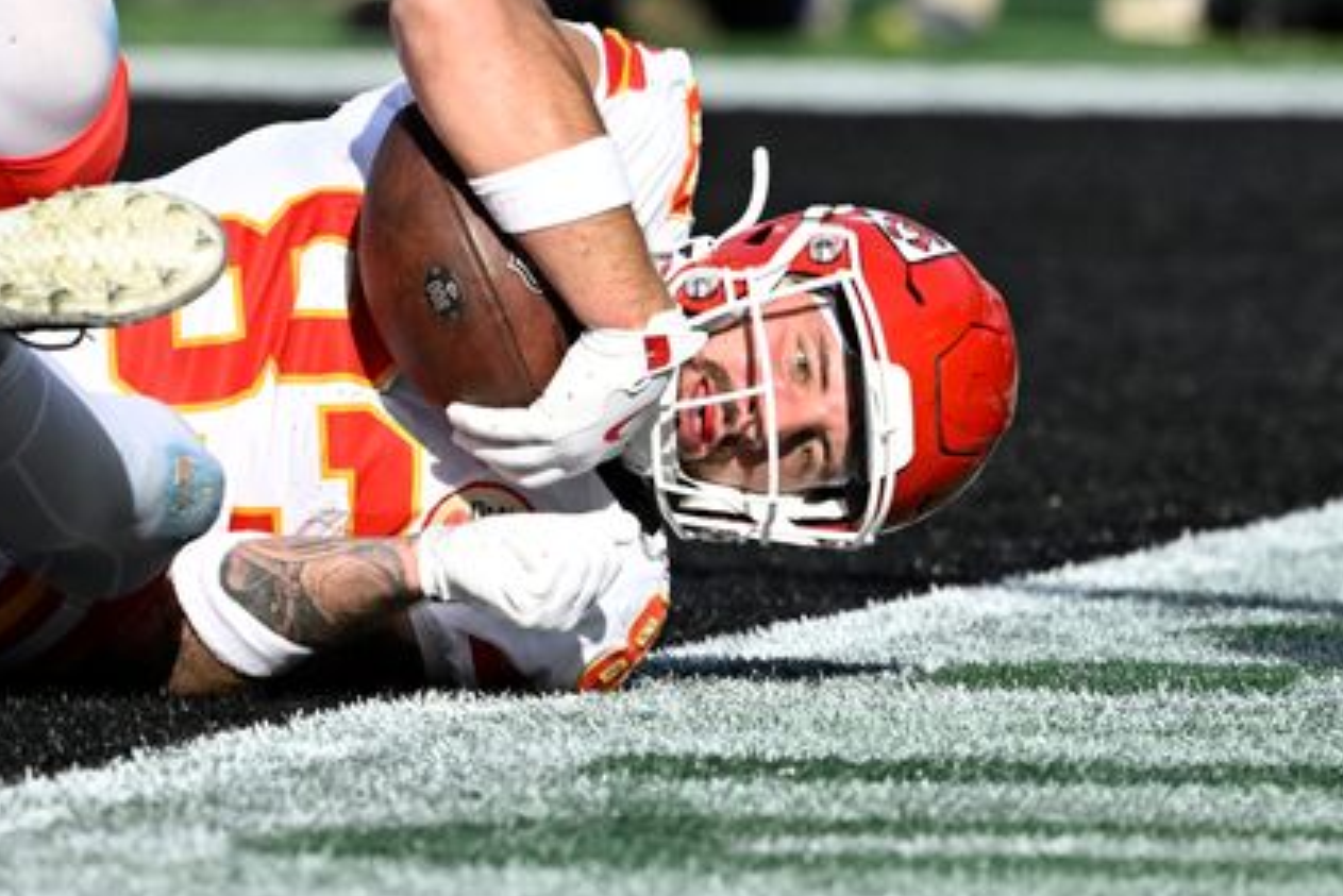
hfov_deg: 5.4
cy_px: 328
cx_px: 412
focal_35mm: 385
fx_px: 14367
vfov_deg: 3.6
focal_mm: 270
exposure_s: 1/16000
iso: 1600
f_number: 4
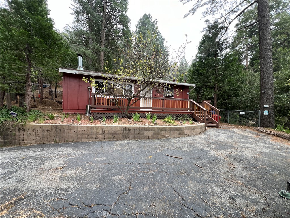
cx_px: 145
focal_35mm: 13
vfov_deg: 89.9
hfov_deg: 106.2
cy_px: 109
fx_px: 109
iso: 50
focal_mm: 1.57
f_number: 1.8
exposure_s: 1/99
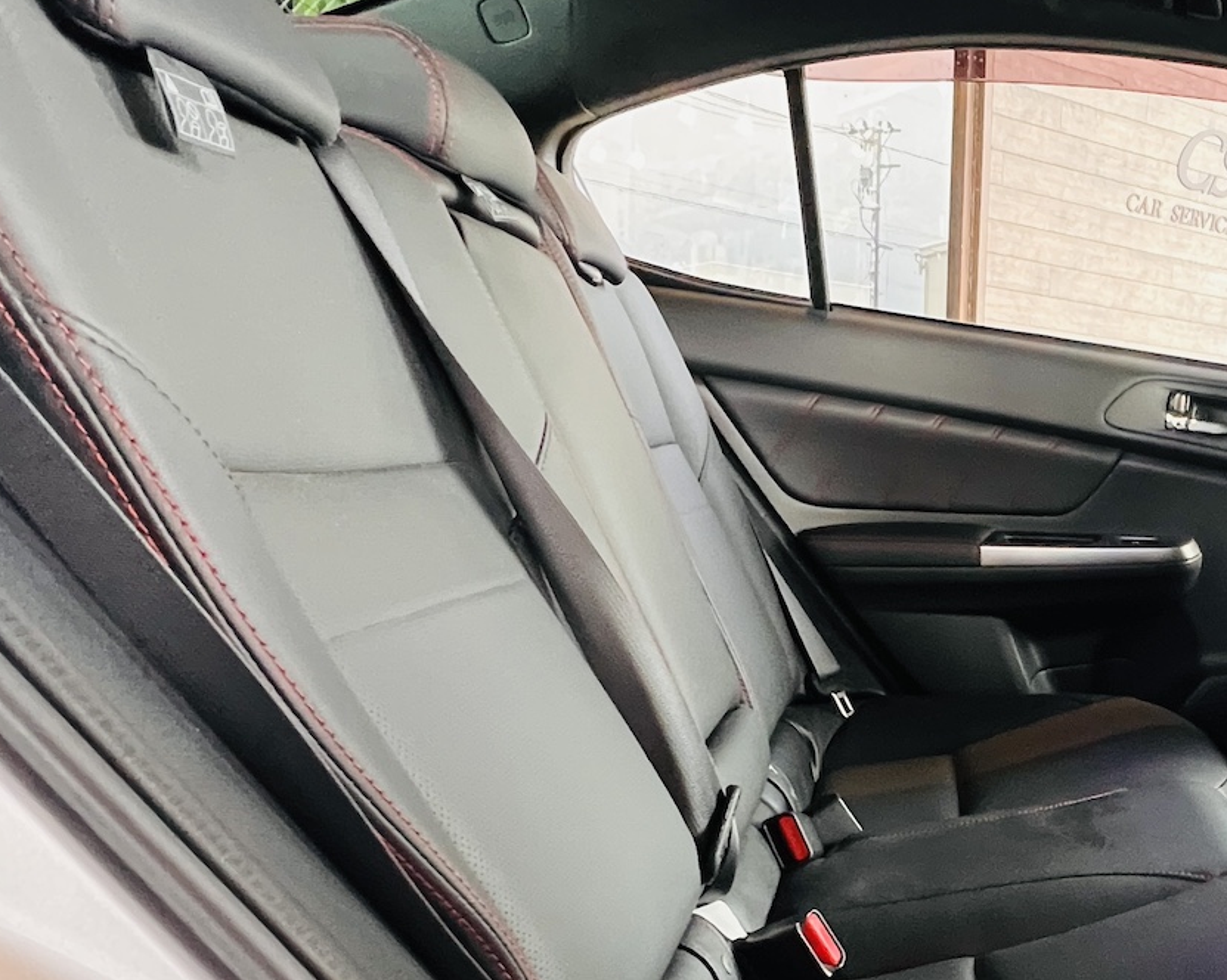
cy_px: 773
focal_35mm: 33
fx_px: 1198
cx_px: 1183
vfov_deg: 42.7
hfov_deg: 46.8
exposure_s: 1/60
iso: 500
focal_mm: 1.57
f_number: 1.8
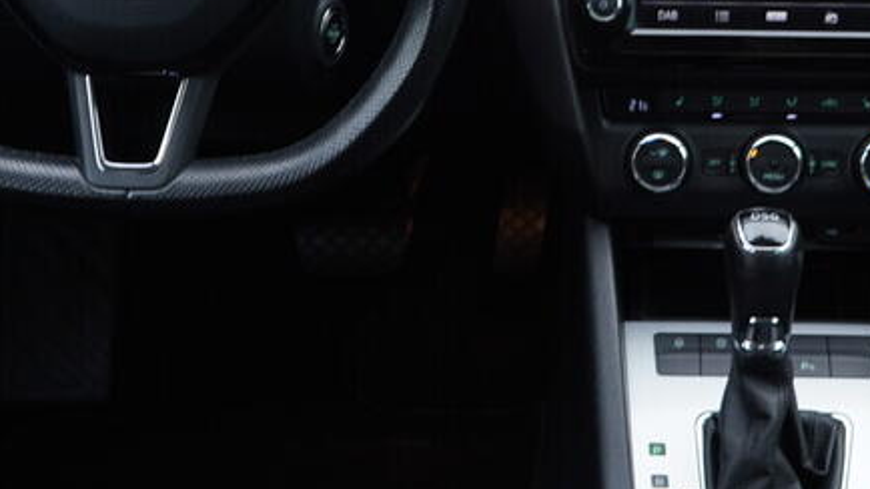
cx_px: 637
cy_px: 75
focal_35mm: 89
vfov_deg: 13.5
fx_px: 2053
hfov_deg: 23.7
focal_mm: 24
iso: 160
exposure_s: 1/40
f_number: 2.8
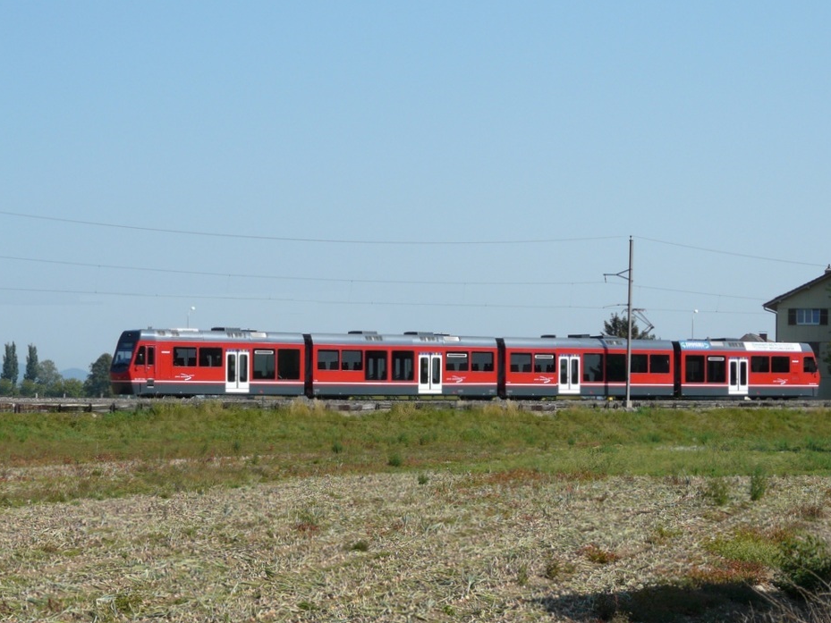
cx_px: 437
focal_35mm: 85
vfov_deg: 17.4
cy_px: 334
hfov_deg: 23.0
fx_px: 2041
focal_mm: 12.9
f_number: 4
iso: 100
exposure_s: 1/1000
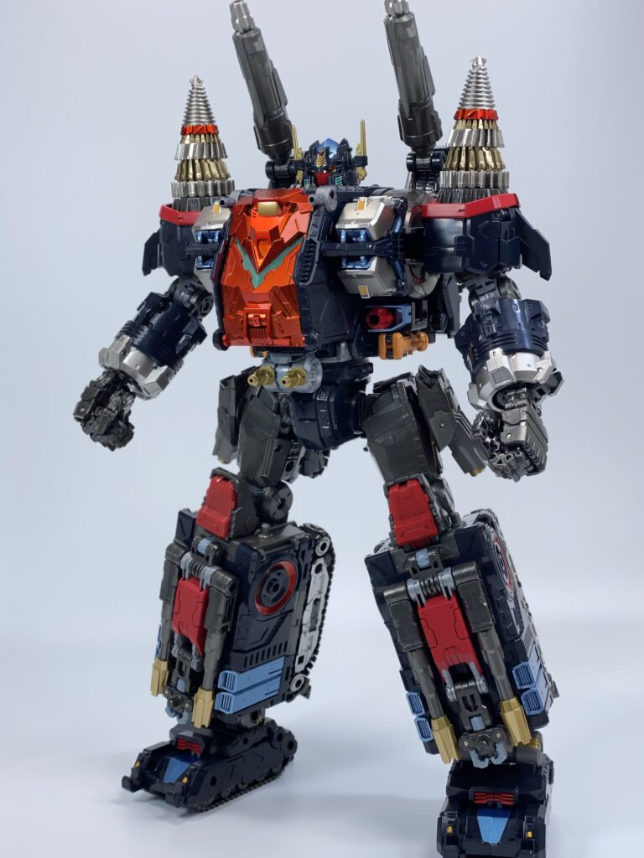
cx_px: 322
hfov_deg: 27.0
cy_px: 429
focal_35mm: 54
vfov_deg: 35.5
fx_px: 1339
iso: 20
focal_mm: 6
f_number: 2
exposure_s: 1/122
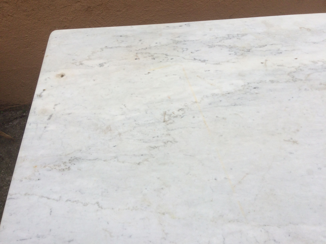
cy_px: 122
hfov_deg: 61.7
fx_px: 273
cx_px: 163
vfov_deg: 48.2
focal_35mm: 29
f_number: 2.2
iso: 32
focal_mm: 4.15
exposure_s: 1/1642
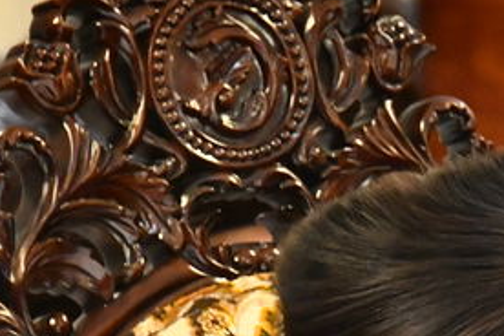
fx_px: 12081
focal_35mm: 863
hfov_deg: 2.4
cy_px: 516
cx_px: 740
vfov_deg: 1.6
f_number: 5.6
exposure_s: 1/160
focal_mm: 170
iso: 3200
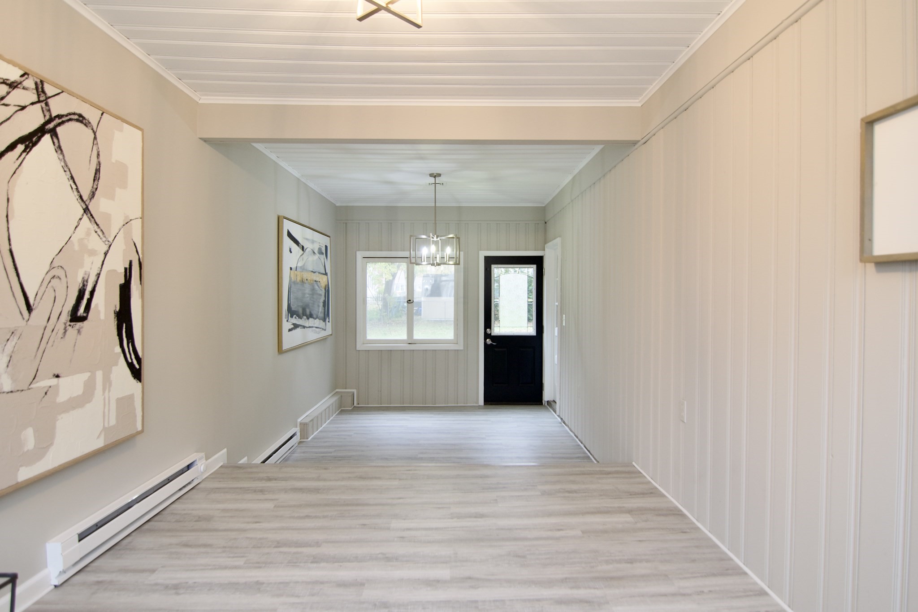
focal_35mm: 21
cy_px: 306
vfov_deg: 59.5
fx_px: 535
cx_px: 459
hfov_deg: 81.2
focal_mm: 14
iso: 400
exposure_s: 1/60
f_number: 4
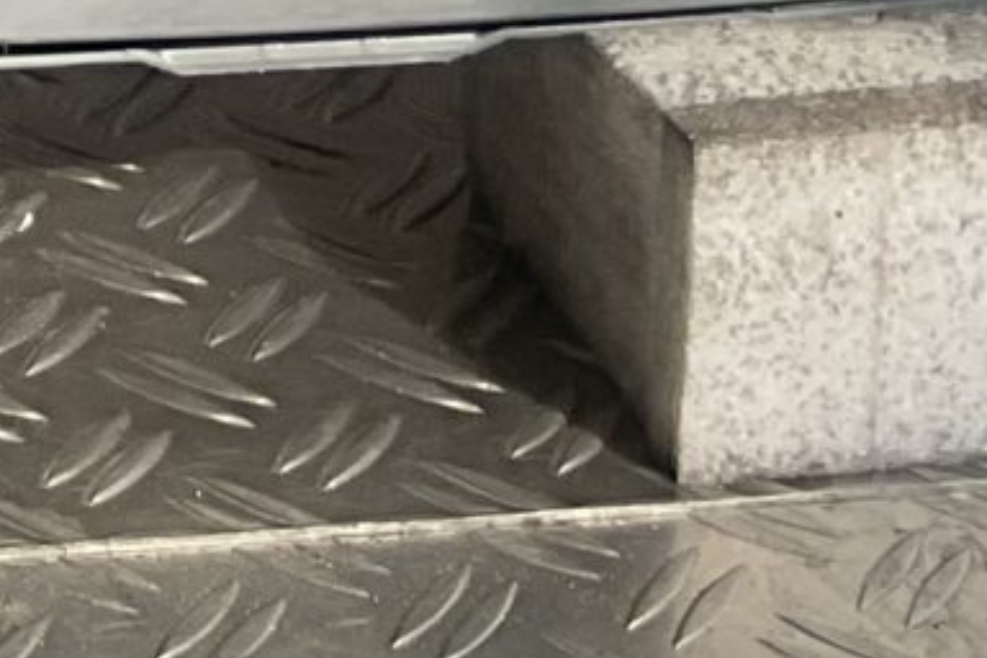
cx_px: -779
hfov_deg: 9.7
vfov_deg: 6.1
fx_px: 5510
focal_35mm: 201
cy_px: -1653
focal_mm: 3
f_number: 1.8
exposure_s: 1/1015
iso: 16
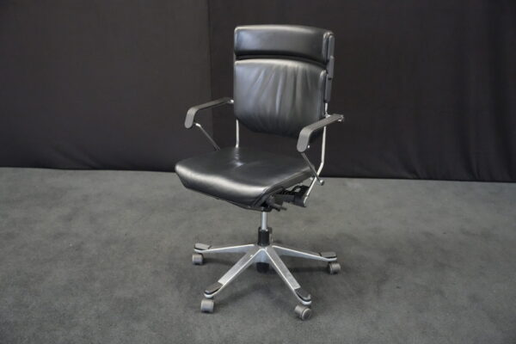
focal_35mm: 35
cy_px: 172
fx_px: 502
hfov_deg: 54.4
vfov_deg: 37.9
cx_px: 258
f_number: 4
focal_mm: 35
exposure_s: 1/160
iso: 12800
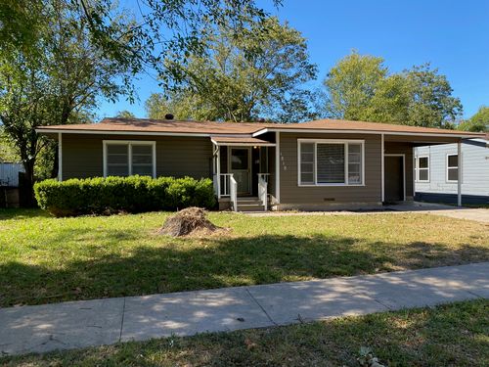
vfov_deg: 53.1
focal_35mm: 26
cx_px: 244
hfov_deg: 67.3
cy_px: 184
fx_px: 367
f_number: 1.8
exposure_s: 1/1103
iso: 32
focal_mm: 4.25
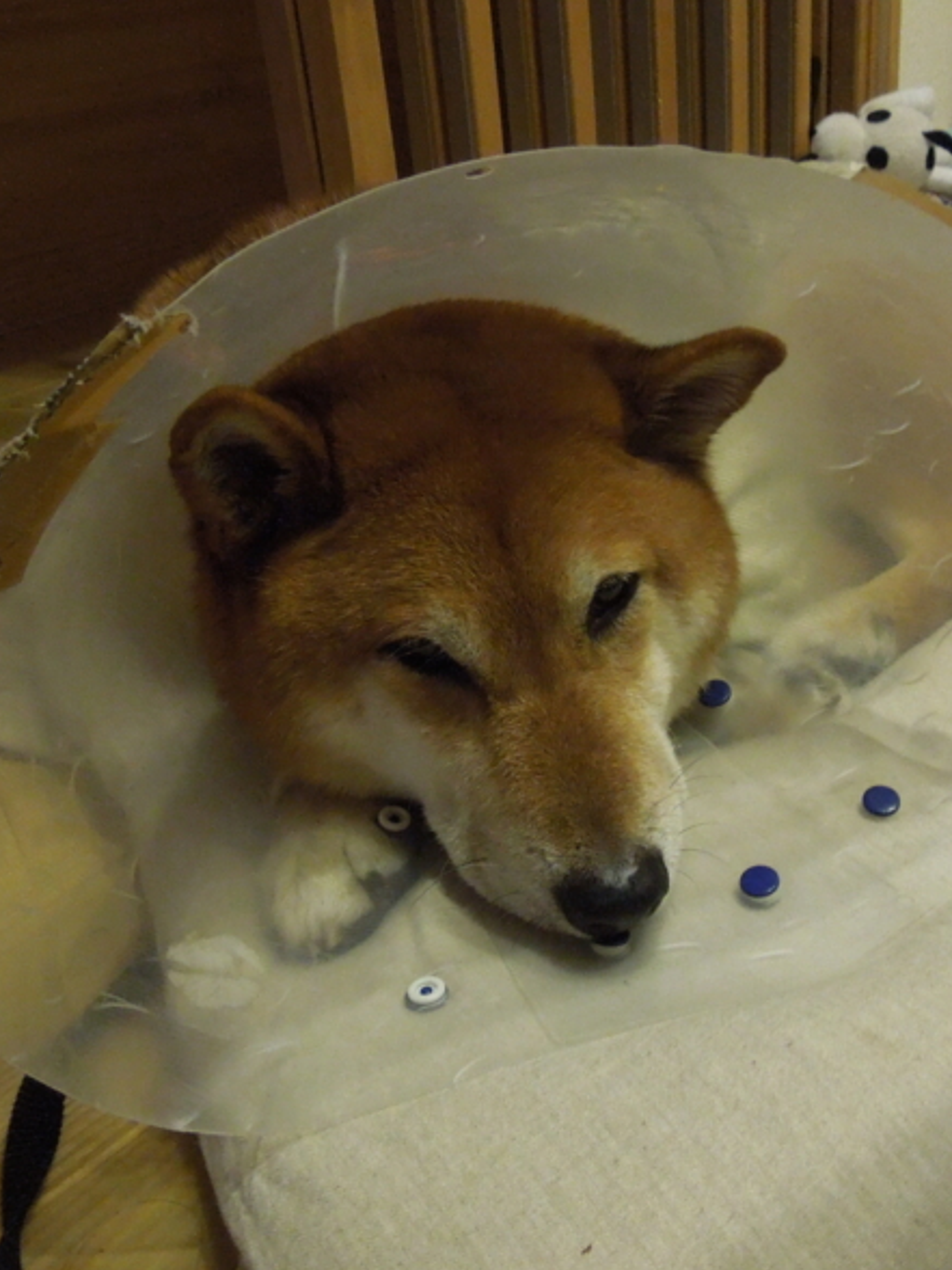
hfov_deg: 41.3
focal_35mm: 34
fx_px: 1247
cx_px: 624
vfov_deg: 54.0
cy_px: 629
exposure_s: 1/30
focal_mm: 4.5
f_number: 3.3
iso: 1250
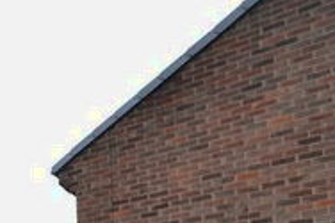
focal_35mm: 56
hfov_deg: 28.0
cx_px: -123
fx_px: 521
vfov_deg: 21.2
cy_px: 311
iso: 160
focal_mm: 10
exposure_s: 1/125
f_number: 5.6
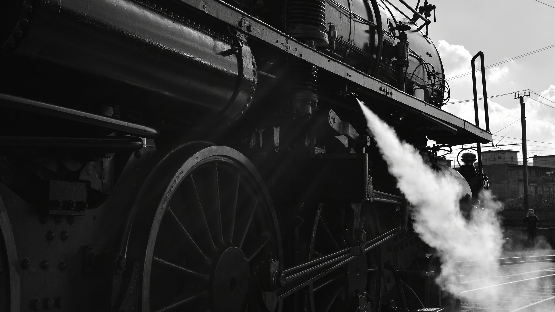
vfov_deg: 21.6
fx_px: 817
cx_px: 276
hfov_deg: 37.5
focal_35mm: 56
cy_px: 129
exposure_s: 1/400
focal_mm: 35
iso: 100
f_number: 10
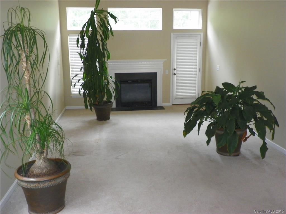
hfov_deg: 54.0
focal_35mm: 34
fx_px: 281
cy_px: 107
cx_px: 143
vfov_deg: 41.8
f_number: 3.2
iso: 200
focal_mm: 6.1
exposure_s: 1/30
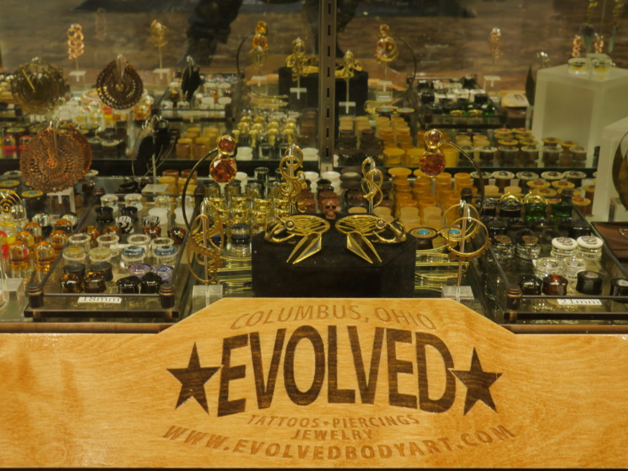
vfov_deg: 28.0
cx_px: 314
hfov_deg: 36.8
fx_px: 943
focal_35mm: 52
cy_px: 236
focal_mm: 26
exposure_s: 1/6
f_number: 10
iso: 200
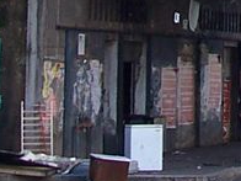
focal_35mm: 228
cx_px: 449
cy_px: -247
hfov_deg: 8.3
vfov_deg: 6.2
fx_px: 1587
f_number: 2.8
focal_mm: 6
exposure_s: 1/90
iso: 80
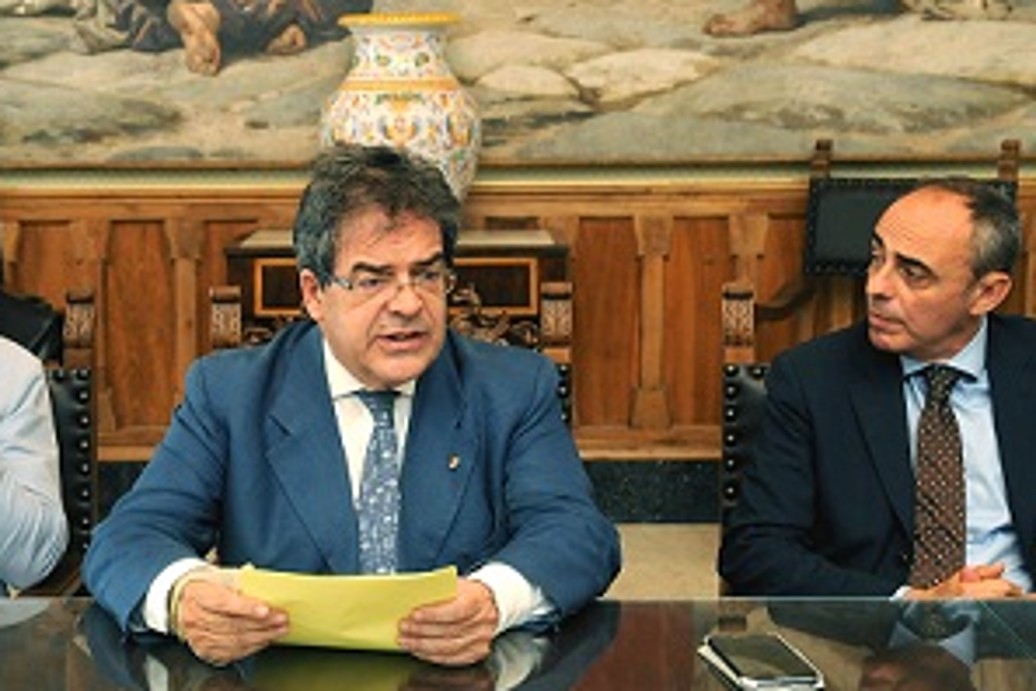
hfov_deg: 29.9
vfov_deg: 20.3
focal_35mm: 67
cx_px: 363
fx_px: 1928
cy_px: 363
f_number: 5.6
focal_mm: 32
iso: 800
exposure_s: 1/60
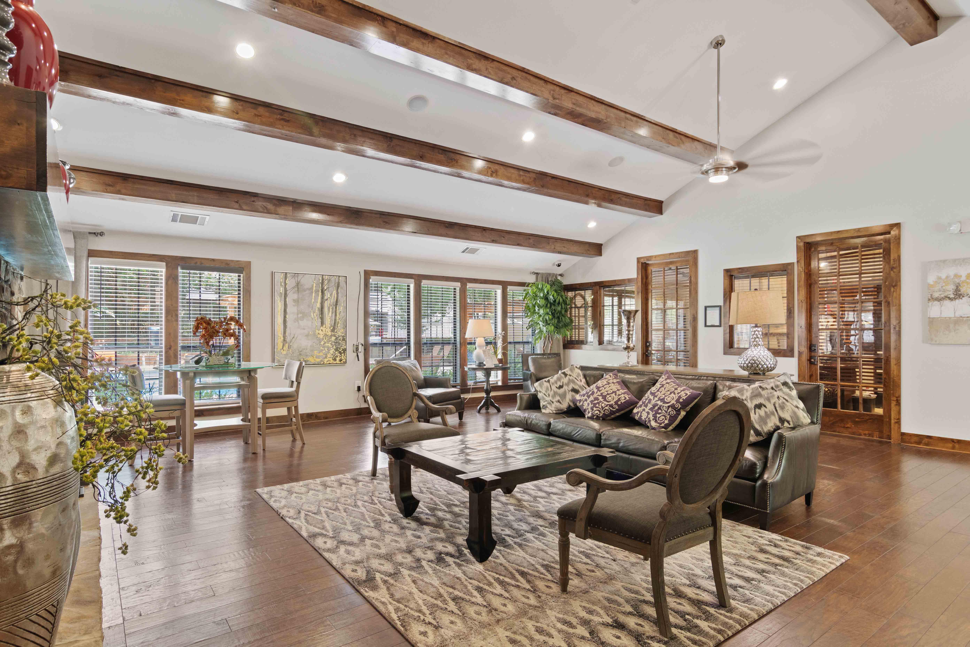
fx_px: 485
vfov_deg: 67.4
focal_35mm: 18
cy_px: 324
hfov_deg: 90.0
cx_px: 485
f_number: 8
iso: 320
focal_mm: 12
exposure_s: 1
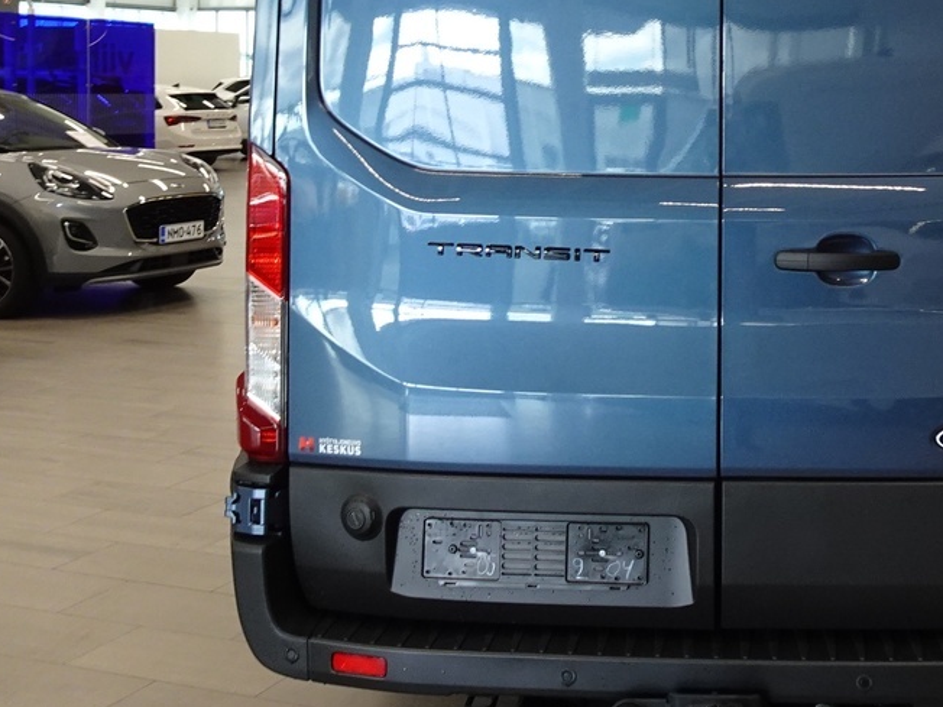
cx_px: 697
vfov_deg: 26.9
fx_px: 1444
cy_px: 130
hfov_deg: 35.4
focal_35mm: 53
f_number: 3.5
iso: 200
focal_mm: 4.25
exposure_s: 1/30
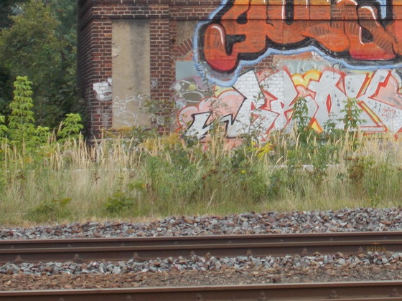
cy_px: 1
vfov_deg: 9.1
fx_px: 1893
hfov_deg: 12.1
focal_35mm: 163
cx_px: 344
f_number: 5.8
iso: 80
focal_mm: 13.5
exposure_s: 1/80
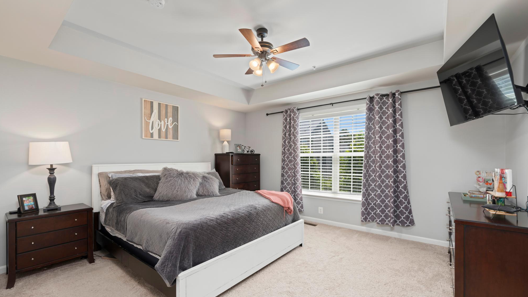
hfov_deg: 103.0
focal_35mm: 15
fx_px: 210
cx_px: 260
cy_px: 163
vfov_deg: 70.3
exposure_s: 1/8
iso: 320
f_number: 7.1
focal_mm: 14
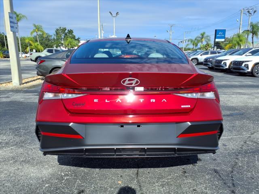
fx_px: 202
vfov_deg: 51.4
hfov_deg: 65.3
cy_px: 97
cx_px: 130
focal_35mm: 27
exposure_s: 1/1667
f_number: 1.9
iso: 40
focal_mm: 3.58
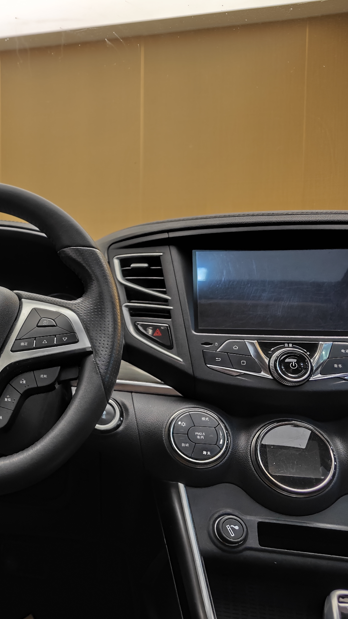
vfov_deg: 58.0
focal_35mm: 34
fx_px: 558
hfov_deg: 29.9
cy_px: 308
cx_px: -63
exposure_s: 1/28.3
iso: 640
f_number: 1.9
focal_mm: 8.7
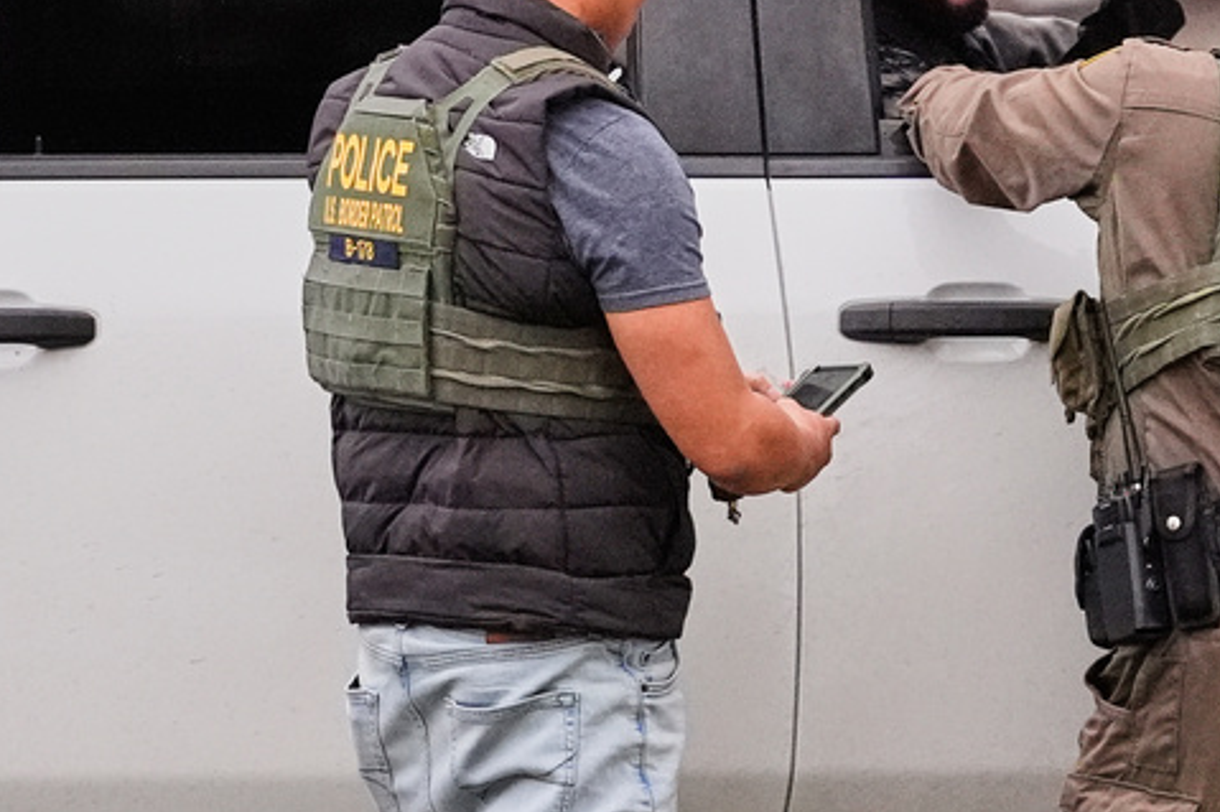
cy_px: 85
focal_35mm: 636
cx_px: 1110
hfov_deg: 3.2
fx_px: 21545
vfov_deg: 2.2
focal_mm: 198
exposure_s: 1/25600
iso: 5000
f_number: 3.5
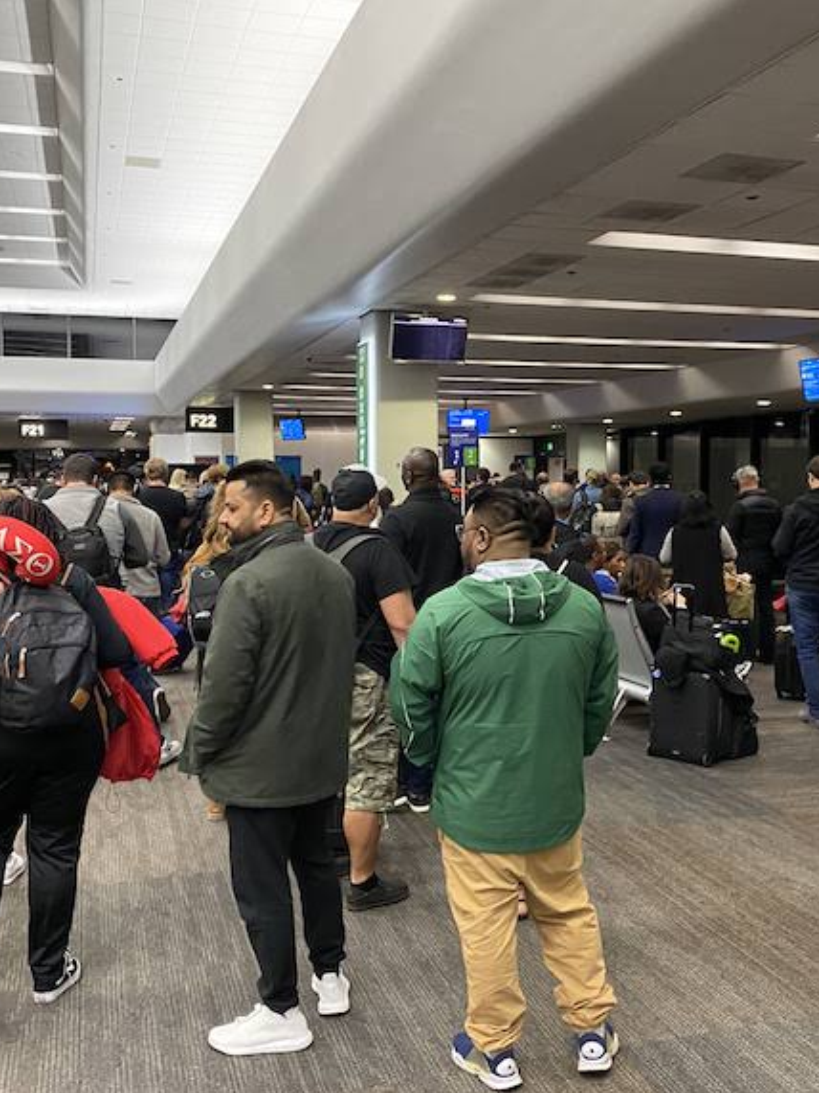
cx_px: 429
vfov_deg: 52.6
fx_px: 1105
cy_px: 549
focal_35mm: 35
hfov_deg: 40.7
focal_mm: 4.25
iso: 400
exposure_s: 1/40
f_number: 1.8
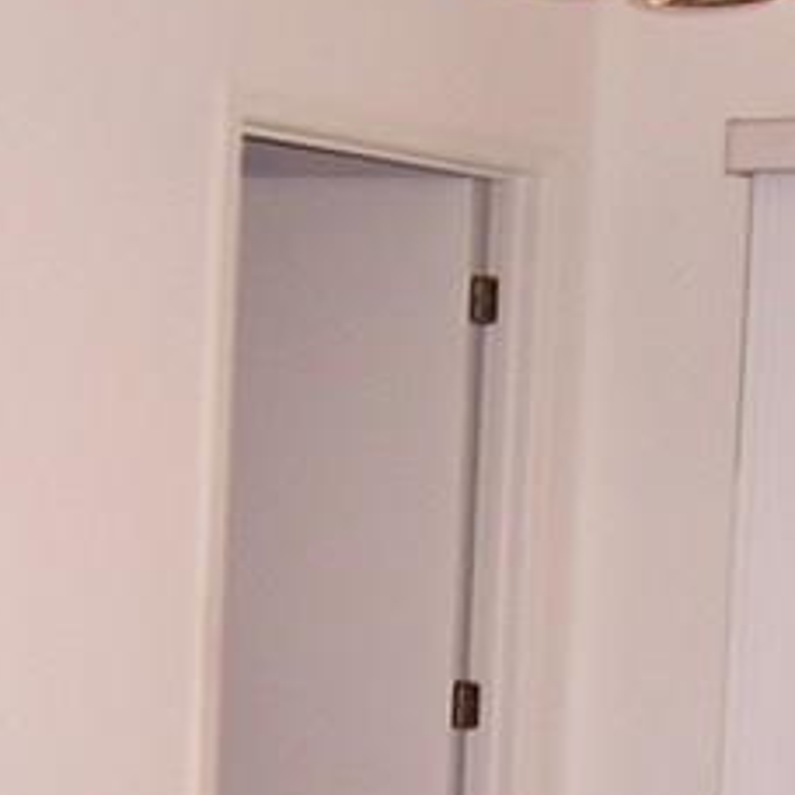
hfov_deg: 13.3
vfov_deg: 13.0
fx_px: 3404
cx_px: 474
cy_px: 903
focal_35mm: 131
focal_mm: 5.5
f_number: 2.8
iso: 140
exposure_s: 1/60
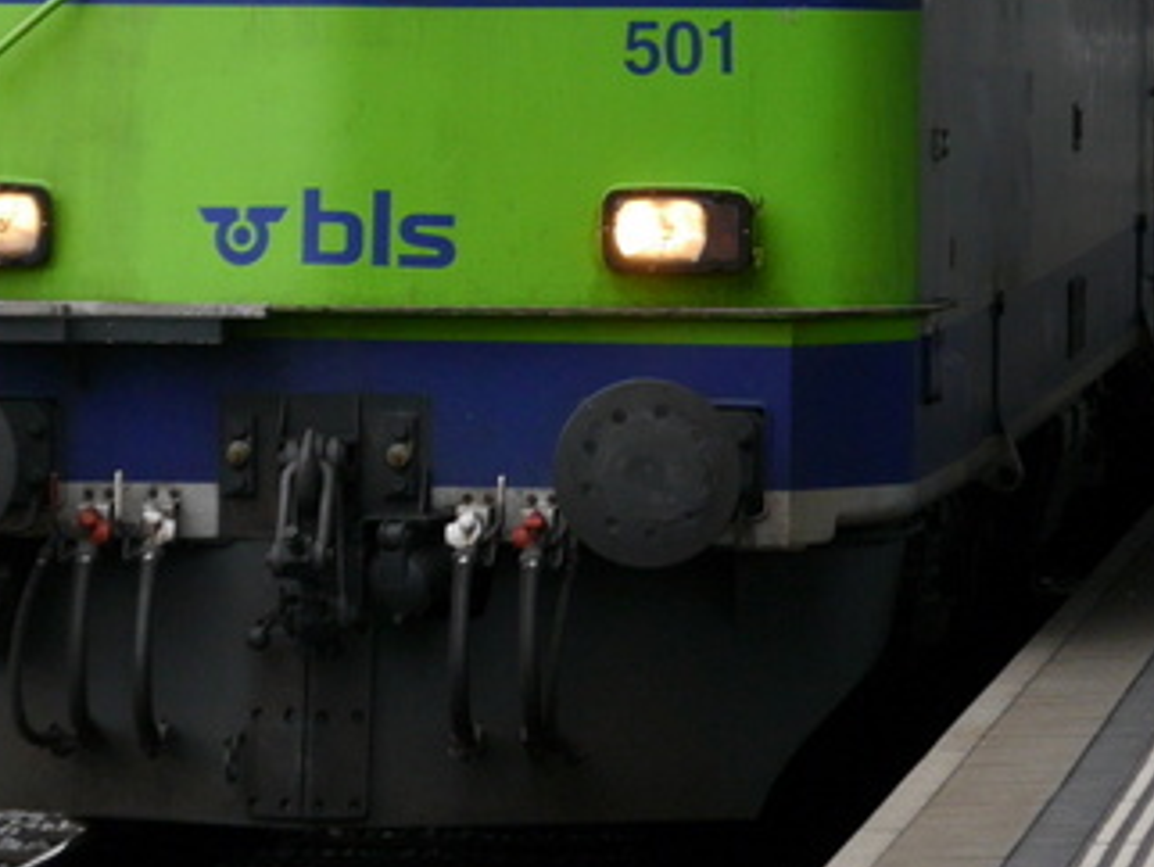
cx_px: 262
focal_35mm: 313
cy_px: 68
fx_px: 10442
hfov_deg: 6.3
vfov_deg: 4.8
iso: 250
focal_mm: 42
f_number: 5.6
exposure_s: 1/80
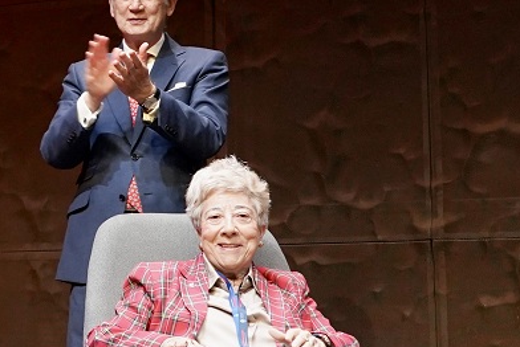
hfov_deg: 15.8
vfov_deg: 11.2
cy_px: 122
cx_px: -175
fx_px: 1763
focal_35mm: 122
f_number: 4
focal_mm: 30
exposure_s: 1/160
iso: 2500
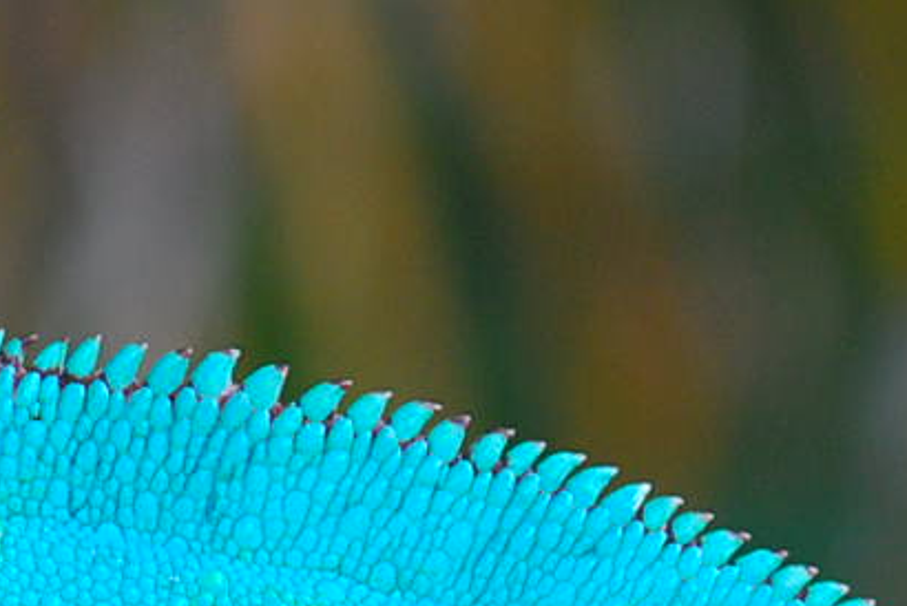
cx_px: 416
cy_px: 1411
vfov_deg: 1.8
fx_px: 18766
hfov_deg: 2.8
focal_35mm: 744
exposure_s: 1/160
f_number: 7.1
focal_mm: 105
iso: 400
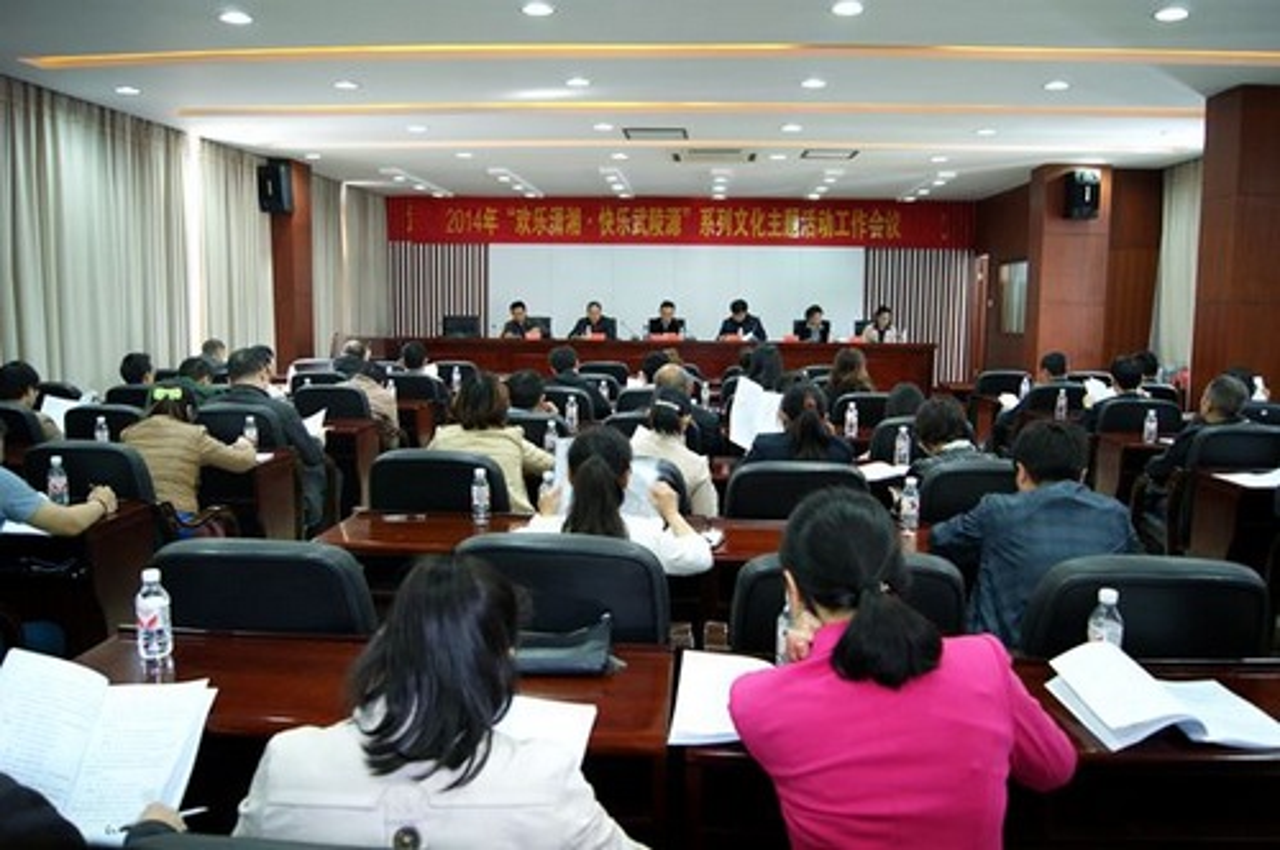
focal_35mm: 27
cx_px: 640
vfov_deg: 47.8
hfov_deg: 67.4
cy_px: 425
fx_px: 959
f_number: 3.5
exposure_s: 1/10
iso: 400
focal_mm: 18
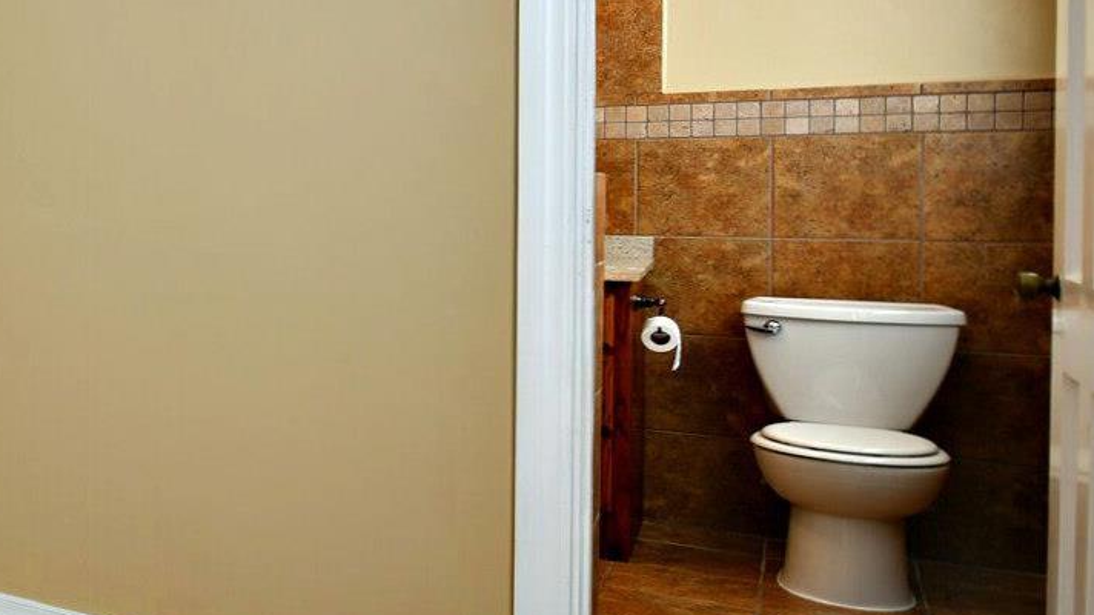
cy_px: 205
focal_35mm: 42
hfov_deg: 31.0
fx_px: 1218
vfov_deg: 28.1
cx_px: -471
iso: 160
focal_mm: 14
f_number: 3.5
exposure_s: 1/50
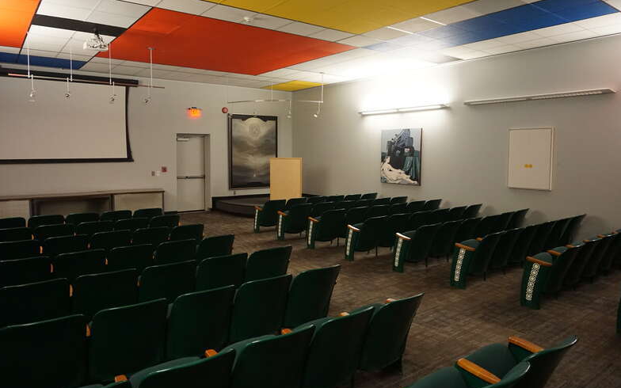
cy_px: 185
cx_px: 310
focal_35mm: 27
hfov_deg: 69.4
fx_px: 449
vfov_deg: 46.8
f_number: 3.5
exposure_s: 1/160
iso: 2500
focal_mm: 17
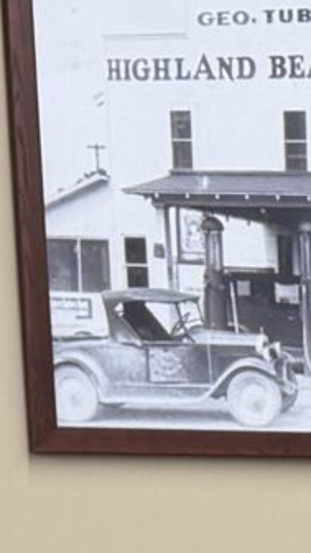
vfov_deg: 9.8
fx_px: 2917
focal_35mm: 199
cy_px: 1208
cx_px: 823
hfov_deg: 5.8
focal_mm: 6.76
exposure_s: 1/60
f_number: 1.78
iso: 125
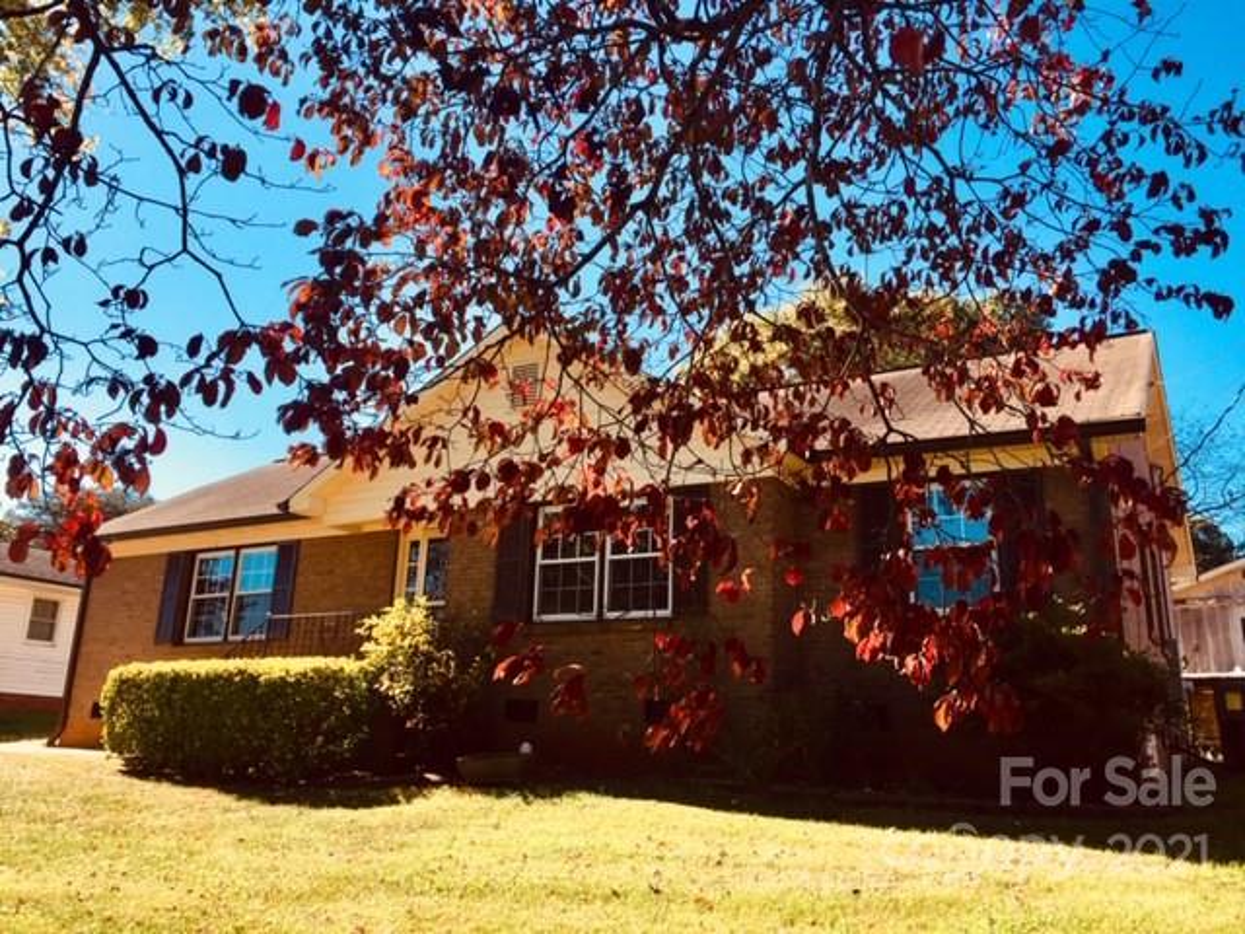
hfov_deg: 61.7
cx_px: 622
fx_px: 1043
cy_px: 467
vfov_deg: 48.2
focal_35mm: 29
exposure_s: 1/898
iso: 32
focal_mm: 4.15
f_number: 2.2
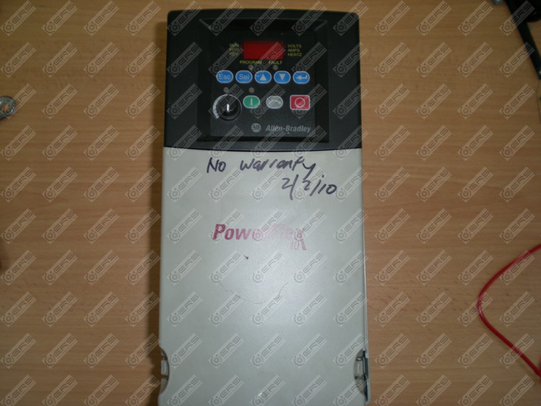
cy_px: 203
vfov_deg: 37.7
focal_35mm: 38
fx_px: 594
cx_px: 270
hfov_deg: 49.0
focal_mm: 6.3
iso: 50
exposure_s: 1/30
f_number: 3.1
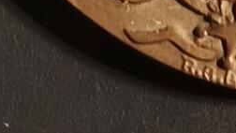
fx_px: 1121
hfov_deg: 10.7
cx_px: 508
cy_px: -171
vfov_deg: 6.5
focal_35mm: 179
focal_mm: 2.32
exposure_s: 1/73.1
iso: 160
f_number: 2
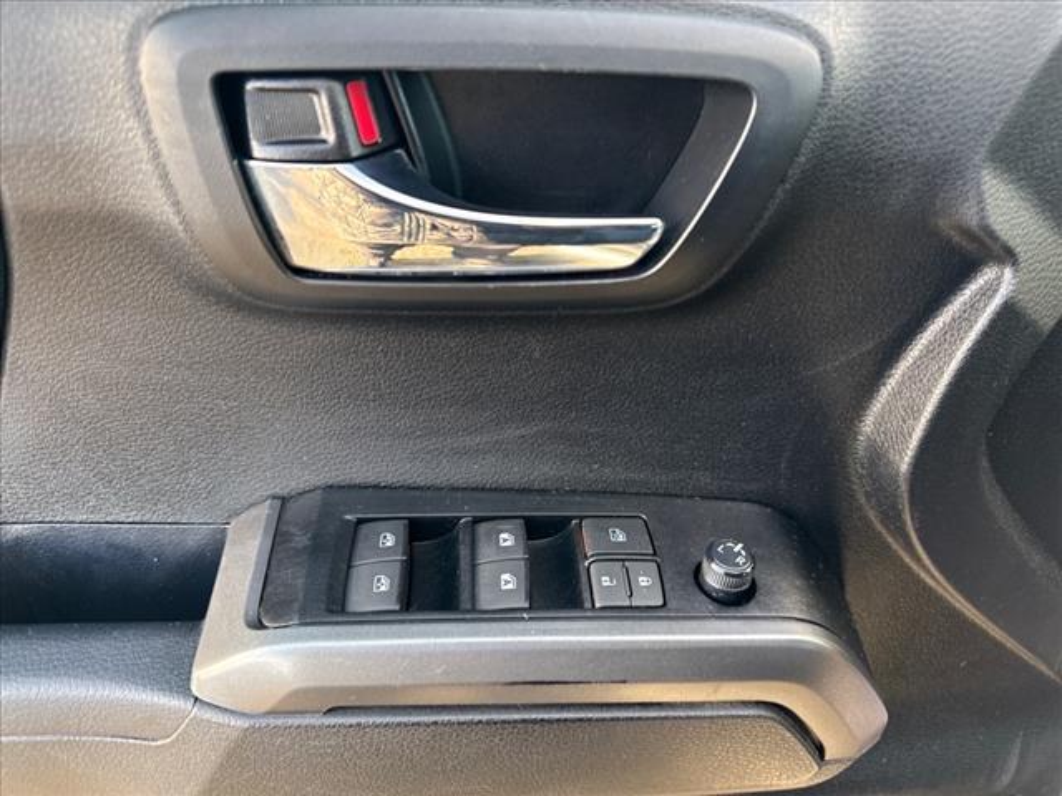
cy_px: 398
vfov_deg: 56.8
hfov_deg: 71.6
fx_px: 736
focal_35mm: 24
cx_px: 531
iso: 320
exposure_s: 1/60
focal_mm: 6.76
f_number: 1.78
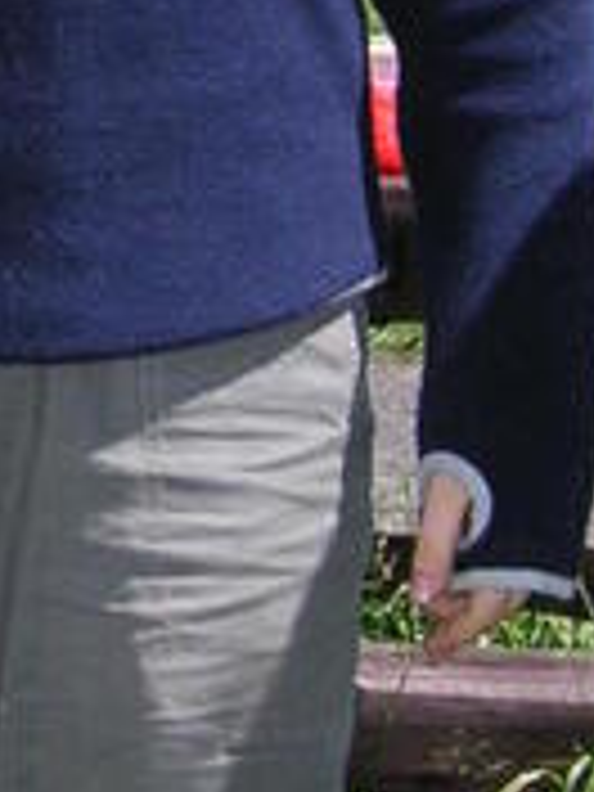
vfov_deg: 11.6
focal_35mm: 168
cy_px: -99
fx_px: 3844
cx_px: -207
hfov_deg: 8.7
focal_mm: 6.1
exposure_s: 1/500
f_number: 2.8
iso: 50
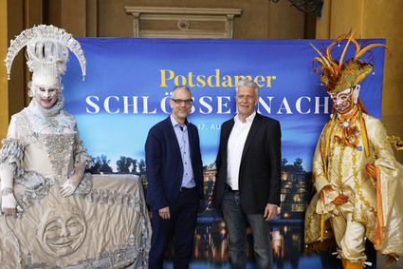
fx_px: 392
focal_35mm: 35
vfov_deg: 37.8
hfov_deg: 54.5
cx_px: 202
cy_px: 135
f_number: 8
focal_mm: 33
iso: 1600
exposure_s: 1/640
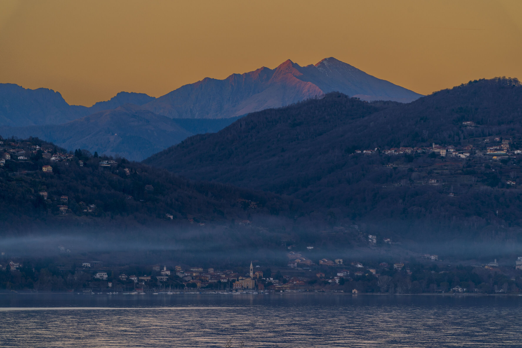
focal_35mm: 251
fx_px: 3639
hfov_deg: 8.2
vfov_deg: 5.5
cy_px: 174
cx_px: 261
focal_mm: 251
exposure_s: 1/50
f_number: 8
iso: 100
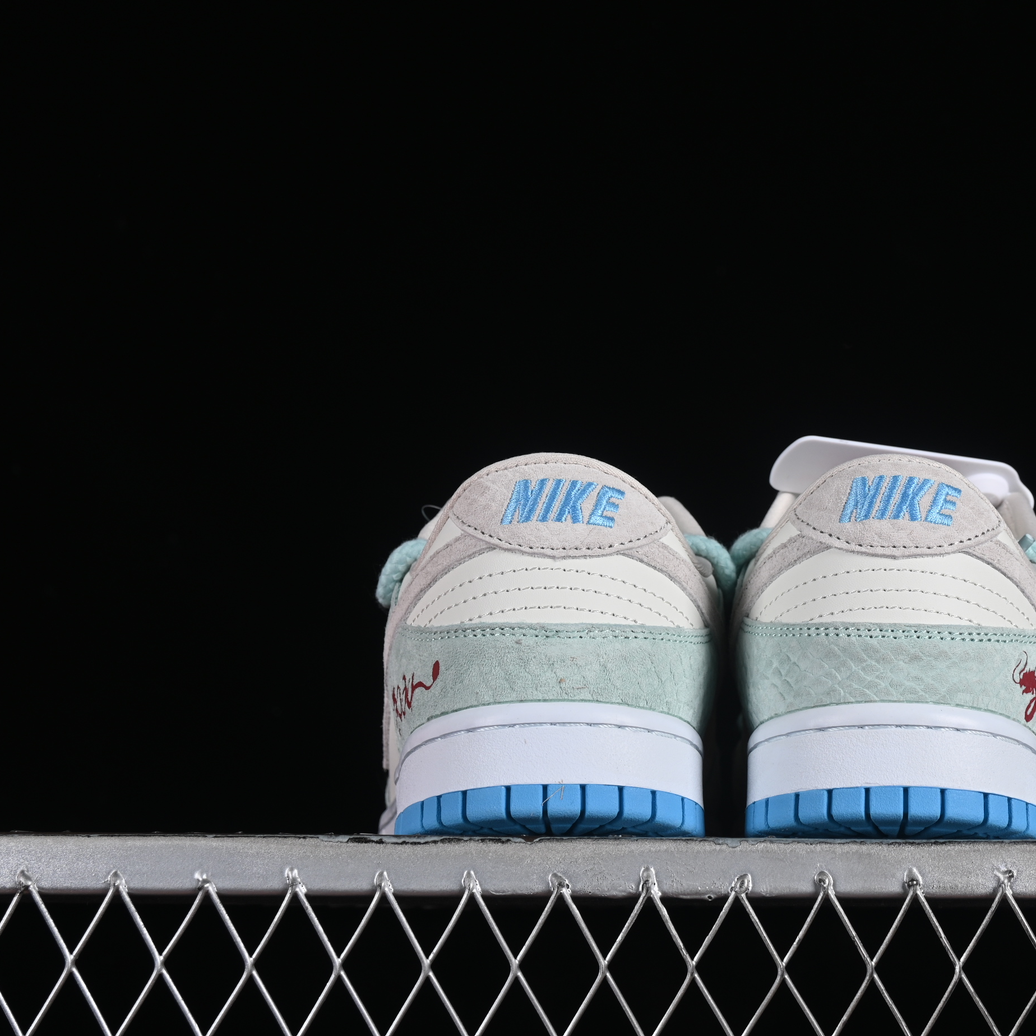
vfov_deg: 18.1
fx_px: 3251
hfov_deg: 18.0
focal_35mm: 96
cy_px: 516
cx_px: 721
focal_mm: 50
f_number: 8
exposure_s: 1/80
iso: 160
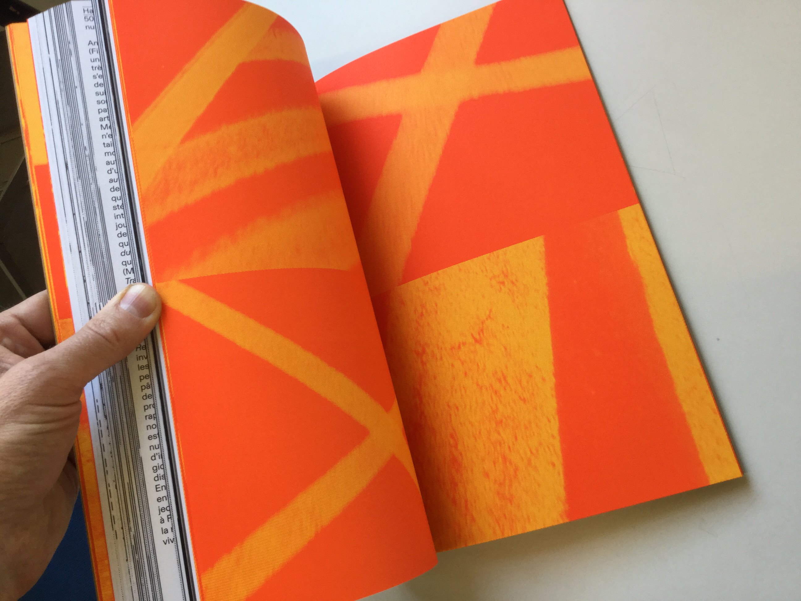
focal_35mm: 31
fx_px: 717
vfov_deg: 45.4
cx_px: 400
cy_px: 300
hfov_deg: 58.4
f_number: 2.4
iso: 40
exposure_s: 1/33
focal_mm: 3.3
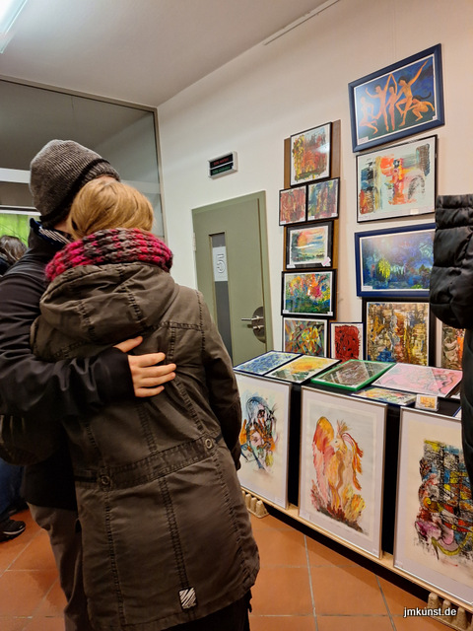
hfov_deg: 58.9
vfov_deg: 73.9
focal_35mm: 23
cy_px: 316
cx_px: 236
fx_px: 419
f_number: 1.8
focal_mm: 5.54
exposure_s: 1/50
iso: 250
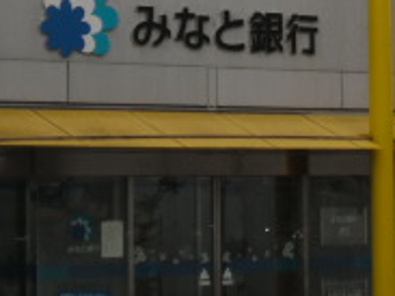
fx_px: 2155
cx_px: 507
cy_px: -43
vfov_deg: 7.8
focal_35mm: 189
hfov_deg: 10.3
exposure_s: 1/200
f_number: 4.8
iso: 64
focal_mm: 9.8
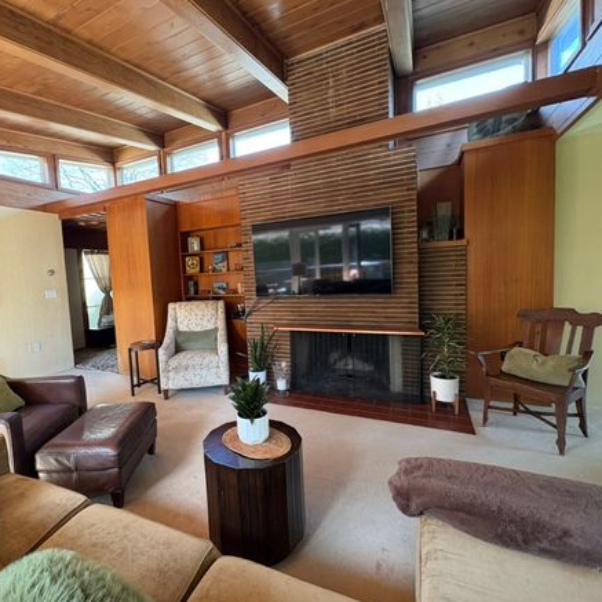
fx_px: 334
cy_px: 299
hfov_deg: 83.3
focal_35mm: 17
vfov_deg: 84.0
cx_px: 251
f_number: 2.2
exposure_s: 1/60
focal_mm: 2.22
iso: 320
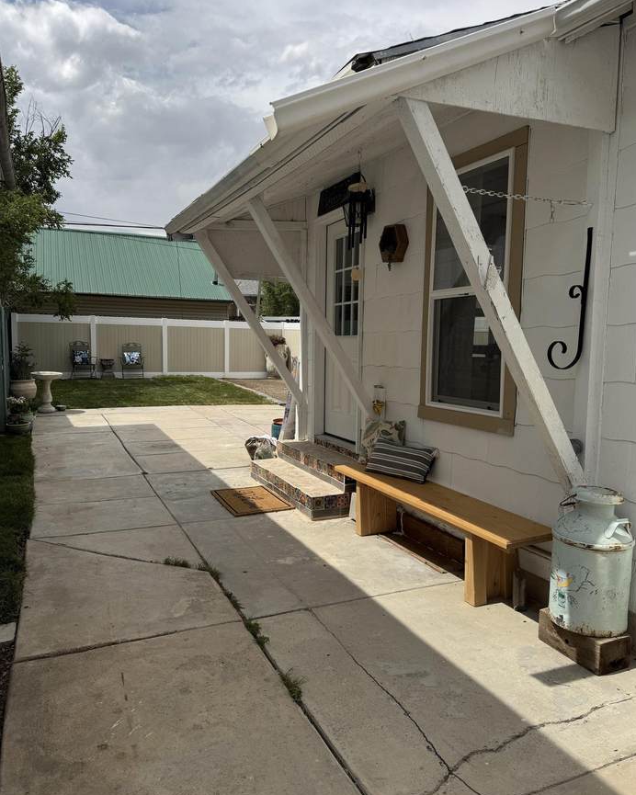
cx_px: 315
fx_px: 612
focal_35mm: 26
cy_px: 395
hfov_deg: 54.9
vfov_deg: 66.0
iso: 80
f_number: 1.78
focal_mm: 6.76
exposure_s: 1/7937
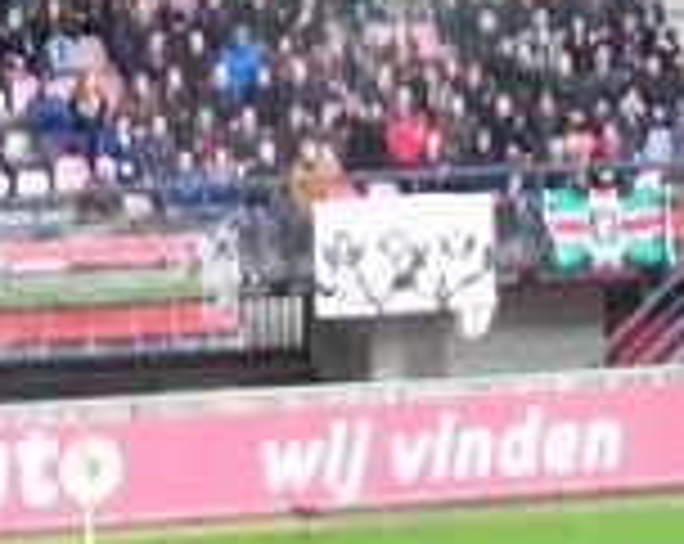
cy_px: -254
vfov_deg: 4.0
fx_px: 7779
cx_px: -387
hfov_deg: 5.0
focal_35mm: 385
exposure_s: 1/10
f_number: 4.9
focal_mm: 17.4
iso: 200
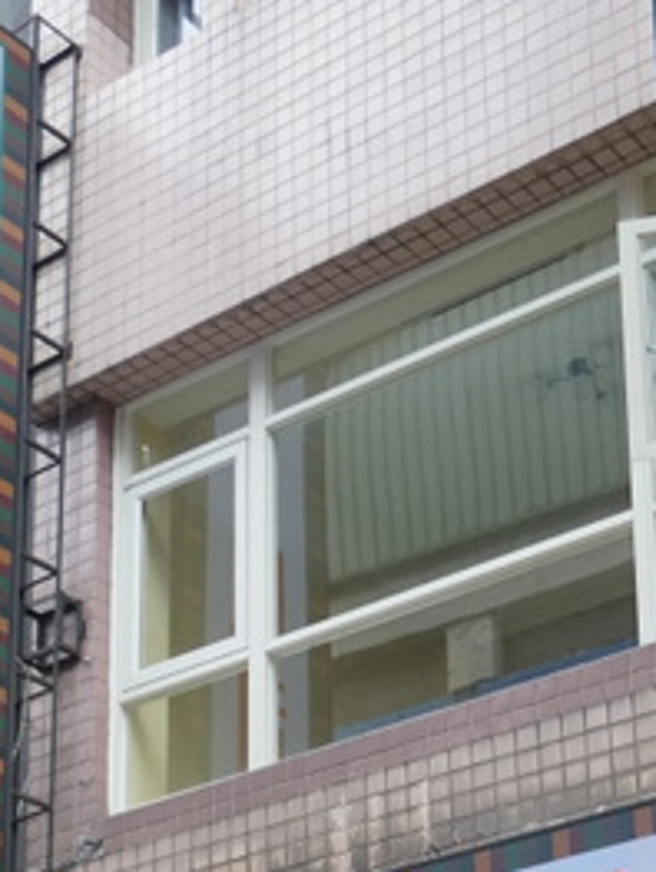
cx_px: 303
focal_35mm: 84
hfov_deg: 17.6
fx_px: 2117
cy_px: 1028
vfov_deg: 21.7
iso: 800
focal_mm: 24
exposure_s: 1/160
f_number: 4.5
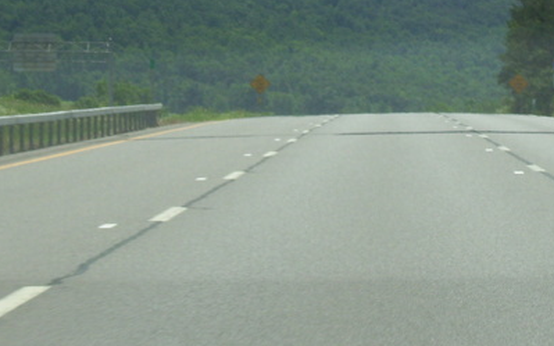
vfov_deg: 5.7
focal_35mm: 230
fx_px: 3471
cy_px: -43
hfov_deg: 9.1
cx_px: 417
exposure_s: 1/250
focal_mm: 18
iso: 80
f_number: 8
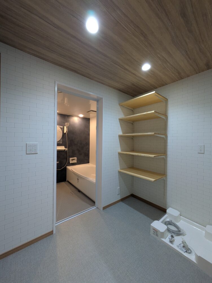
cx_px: 106
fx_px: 114
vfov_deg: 102.0
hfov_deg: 85.7
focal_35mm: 14
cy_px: 142
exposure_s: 1/24
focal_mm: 1.83
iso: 131
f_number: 2.2
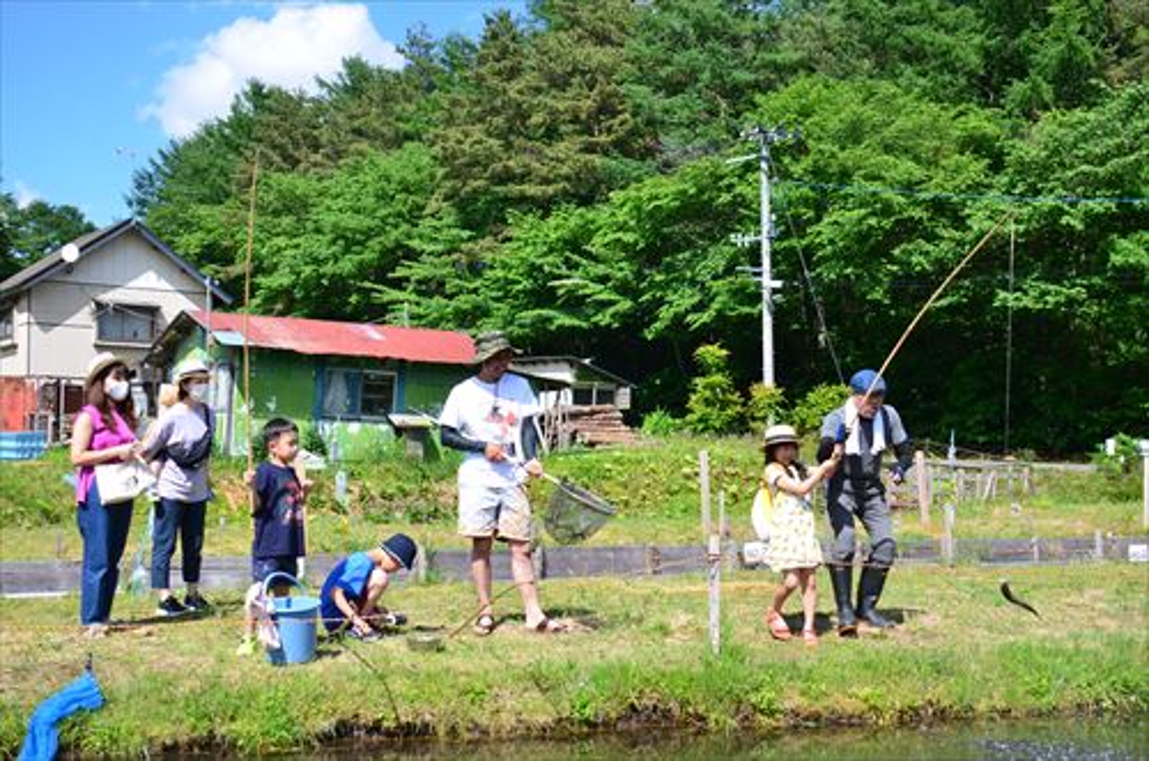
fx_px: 1433
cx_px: 574
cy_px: 380
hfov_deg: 43.7
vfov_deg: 29.7
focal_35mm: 45
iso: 100
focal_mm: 30
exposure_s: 1/320
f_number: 5.6
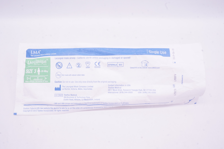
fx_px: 205
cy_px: 74
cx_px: 112
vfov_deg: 39.9
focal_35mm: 33
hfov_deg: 57.3
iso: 1600
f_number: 18
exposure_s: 1/30
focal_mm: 22
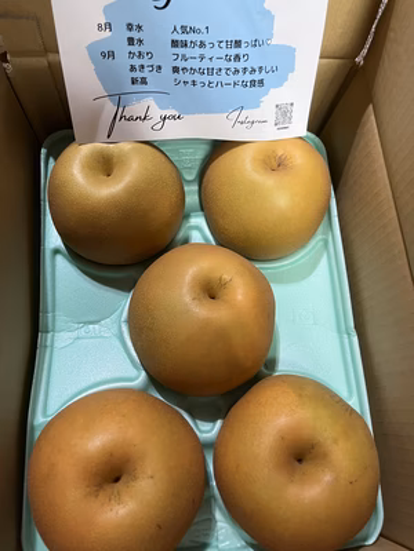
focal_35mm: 26
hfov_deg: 53.1
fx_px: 415
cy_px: 276
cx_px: 207
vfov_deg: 67.3
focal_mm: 5.1
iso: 400
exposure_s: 1/40
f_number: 1.6
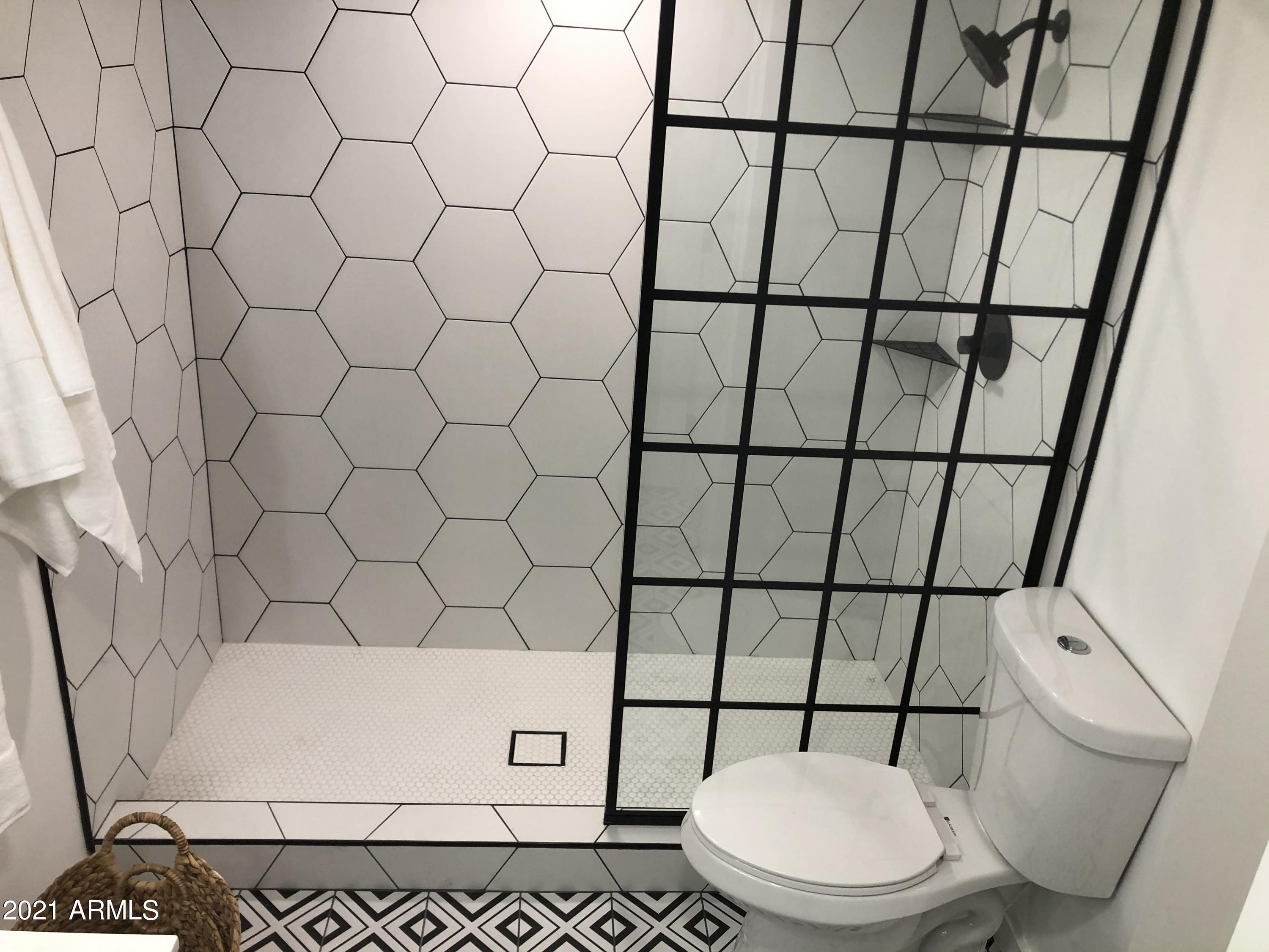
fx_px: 1026
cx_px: 634
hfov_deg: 63.4
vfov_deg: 49.7
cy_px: 476
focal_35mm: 28
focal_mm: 3.99
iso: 25
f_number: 1.8
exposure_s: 1/30
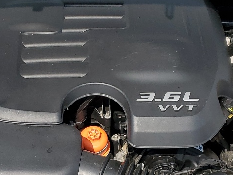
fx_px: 592
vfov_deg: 16.6
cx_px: 105
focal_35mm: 88
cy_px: 149
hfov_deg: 22.2
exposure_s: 1/3333
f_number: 1.5
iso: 50
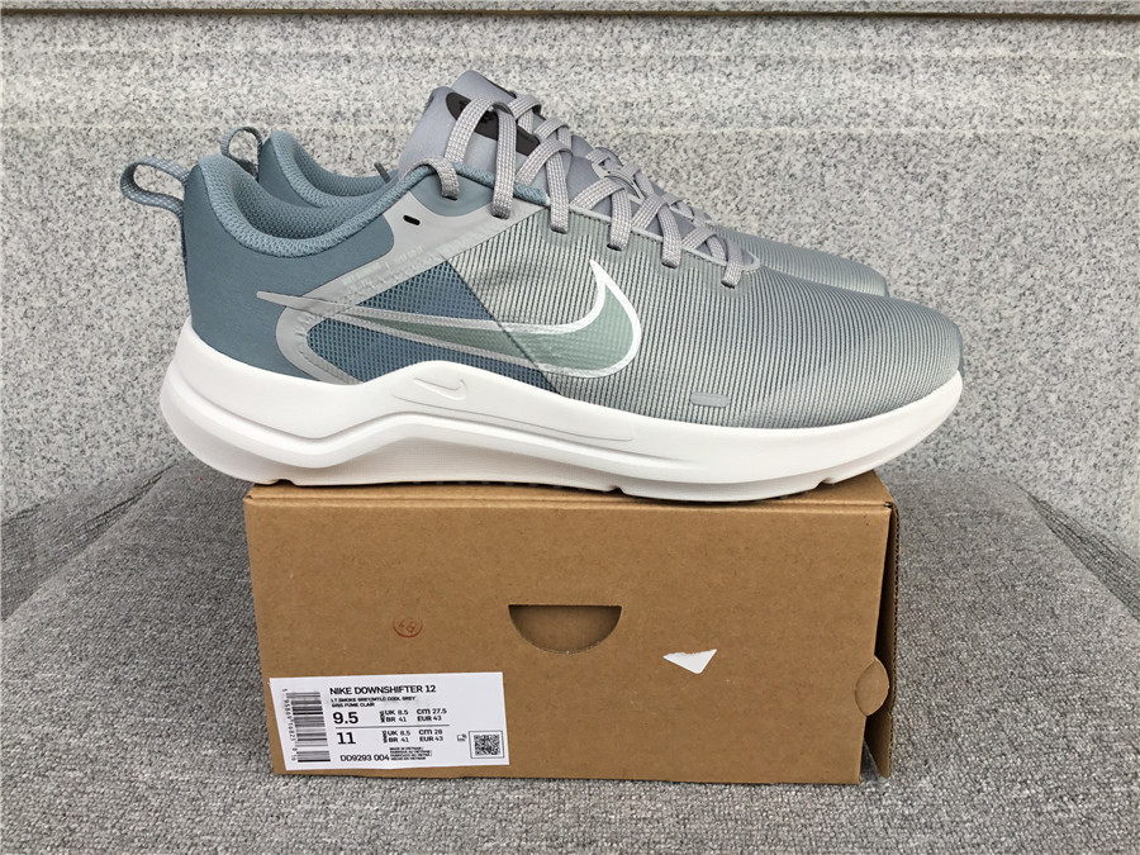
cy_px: 428
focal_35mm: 31
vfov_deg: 45.4
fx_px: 1021
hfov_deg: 58.4
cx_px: 570
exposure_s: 1/176
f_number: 2.4
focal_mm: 3.3
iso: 25
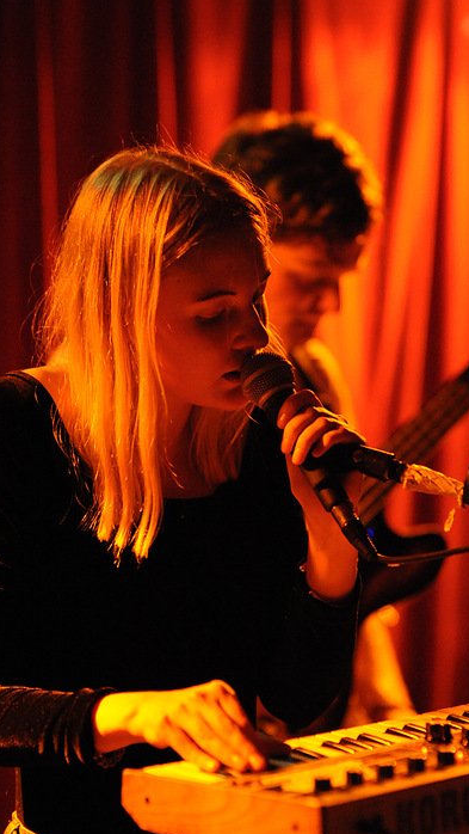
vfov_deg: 20.9
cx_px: 217
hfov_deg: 11.9
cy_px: 448
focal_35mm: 102
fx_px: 2253
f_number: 2
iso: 12800
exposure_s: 1/100
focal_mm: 85
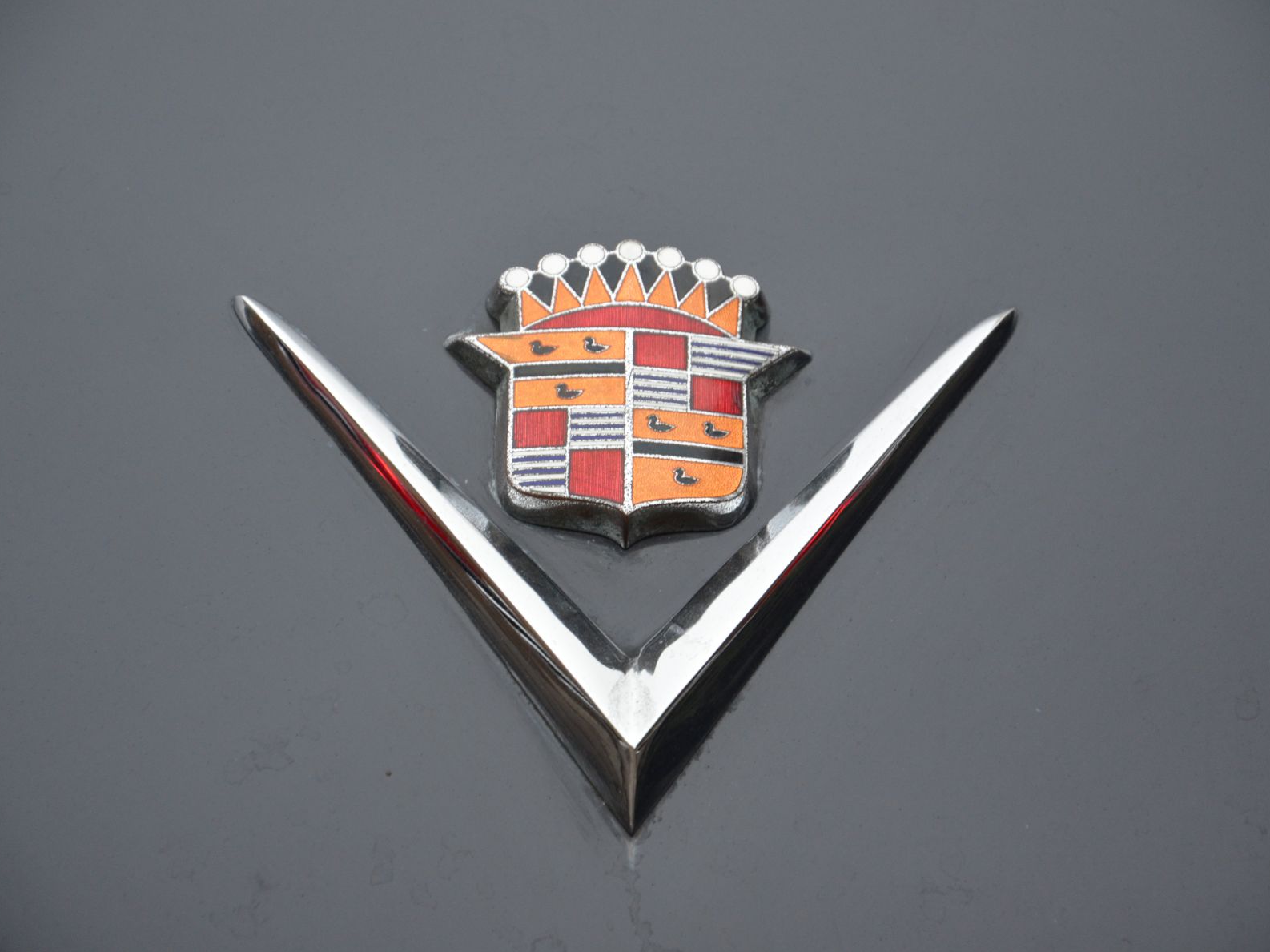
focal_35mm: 172
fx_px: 6293
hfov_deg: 11.5
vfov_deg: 8.7
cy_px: 476
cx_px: 619
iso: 800
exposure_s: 1/50
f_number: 5.6
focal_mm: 105
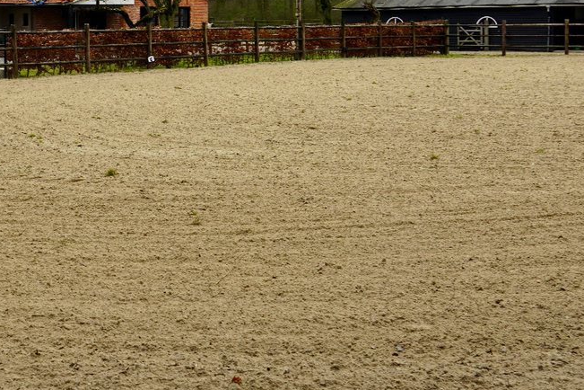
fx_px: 908
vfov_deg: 23.6
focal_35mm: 56
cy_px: 49
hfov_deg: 34.4
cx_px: 107
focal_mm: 18
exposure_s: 1/125
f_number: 8
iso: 100
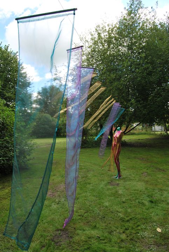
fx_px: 189
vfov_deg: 67.3
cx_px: 84
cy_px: 126
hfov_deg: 48.1
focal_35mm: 27
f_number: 6.3
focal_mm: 18
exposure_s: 1/160
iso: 100
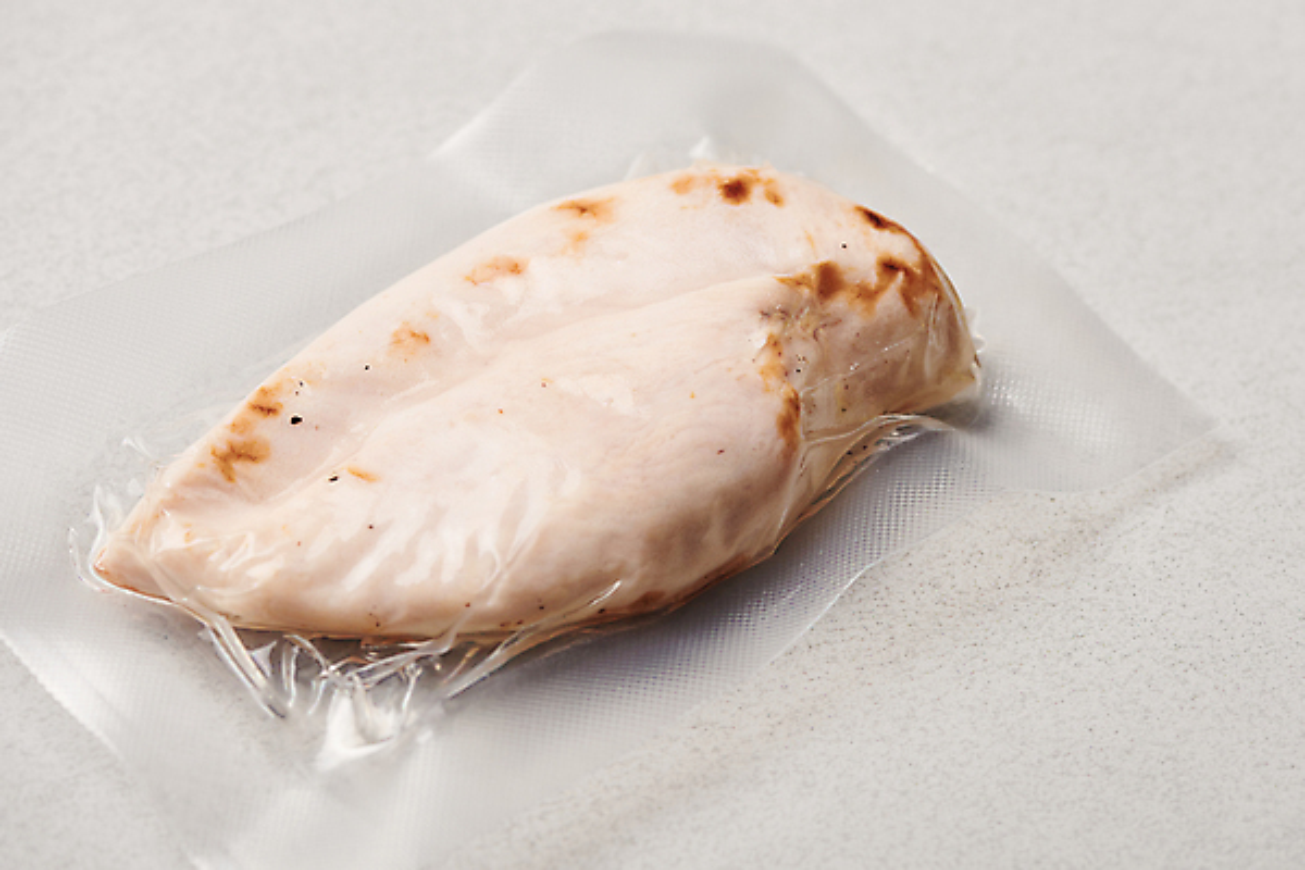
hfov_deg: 19.5
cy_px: 435
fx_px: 3806
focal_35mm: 105
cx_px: 652
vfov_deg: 13.0
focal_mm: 105
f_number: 8
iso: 50
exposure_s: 1/125
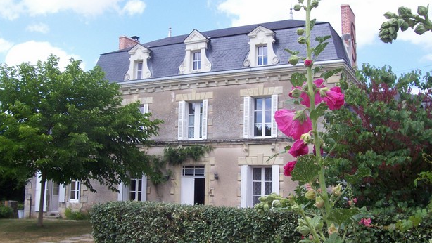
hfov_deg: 49.4
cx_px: 215
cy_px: 133
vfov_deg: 29.0
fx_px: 470
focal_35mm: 41
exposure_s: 1/289
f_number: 5.1
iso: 80
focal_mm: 5.6
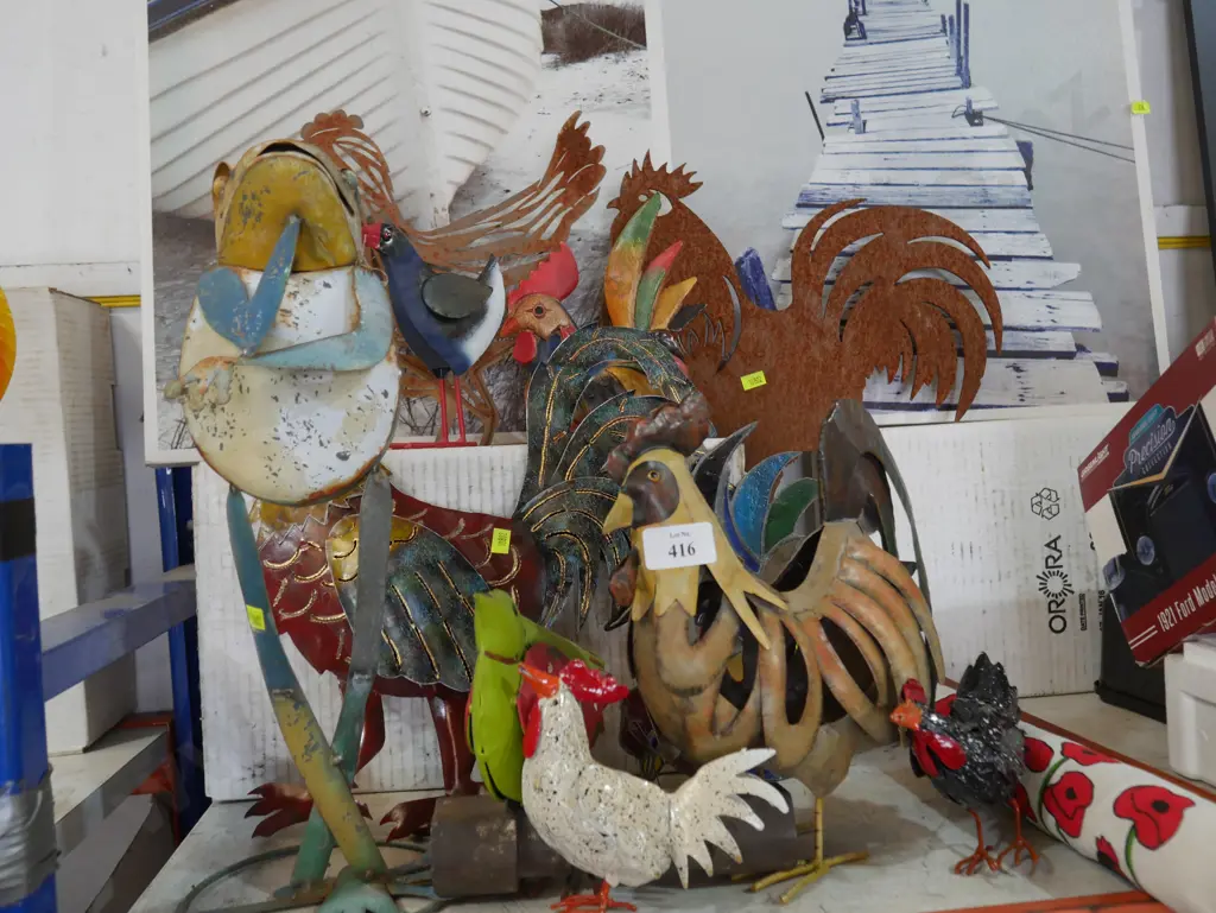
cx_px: 608
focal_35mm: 34
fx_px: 1195
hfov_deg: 53.9
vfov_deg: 41.8
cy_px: 456
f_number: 4
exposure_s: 1/60
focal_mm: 17
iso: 500
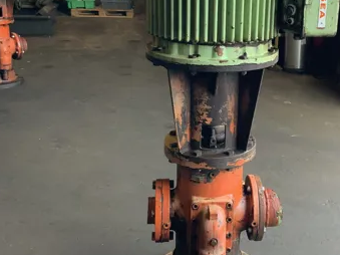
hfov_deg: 35.6
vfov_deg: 27.3
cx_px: 242
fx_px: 520
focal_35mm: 53
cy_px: 78
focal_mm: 3
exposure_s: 1/121
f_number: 1.8
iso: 64
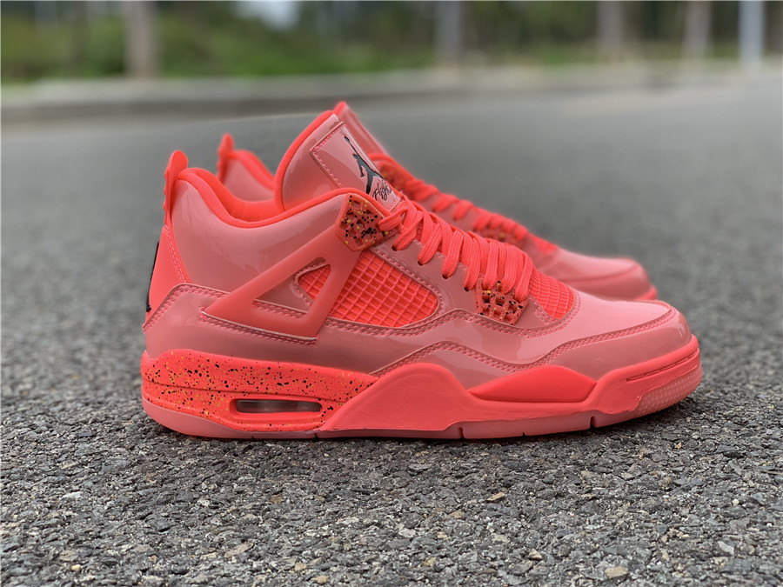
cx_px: 392
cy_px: 294
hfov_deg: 36.8
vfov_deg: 28.0
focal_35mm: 52
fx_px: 1176
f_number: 2.4
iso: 32
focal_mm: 6
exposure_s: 1/122
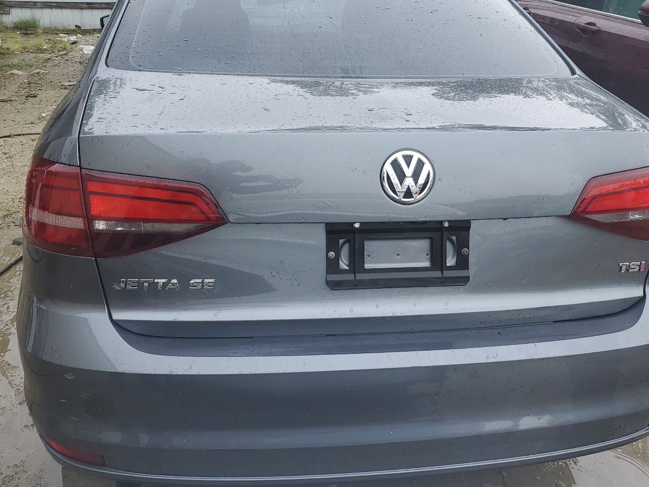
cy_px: 210
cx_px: 327
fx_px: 637
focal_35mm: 34
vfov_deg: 41.7
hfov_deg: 54.0
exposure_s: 1/714
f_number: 1.5
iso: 50
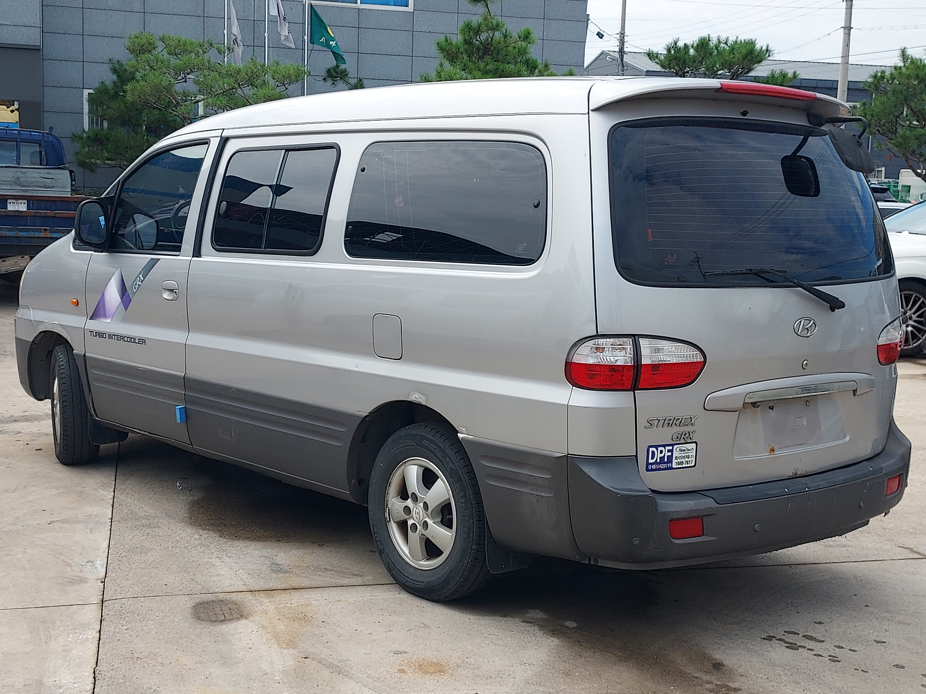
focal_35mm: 24
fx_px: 642
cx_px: 463
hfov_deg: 71.6
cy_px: 347
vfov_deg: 56.8
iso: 40
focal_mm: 4.6
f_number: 1.8
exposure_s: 1/921
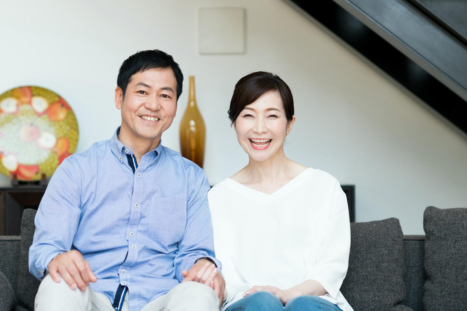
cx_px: 198
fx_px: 1310
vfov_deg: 13.6
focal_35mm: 101
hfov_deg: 20.2
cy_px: 154
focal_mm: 85
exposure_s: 1/1000
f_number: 3.2
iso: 320
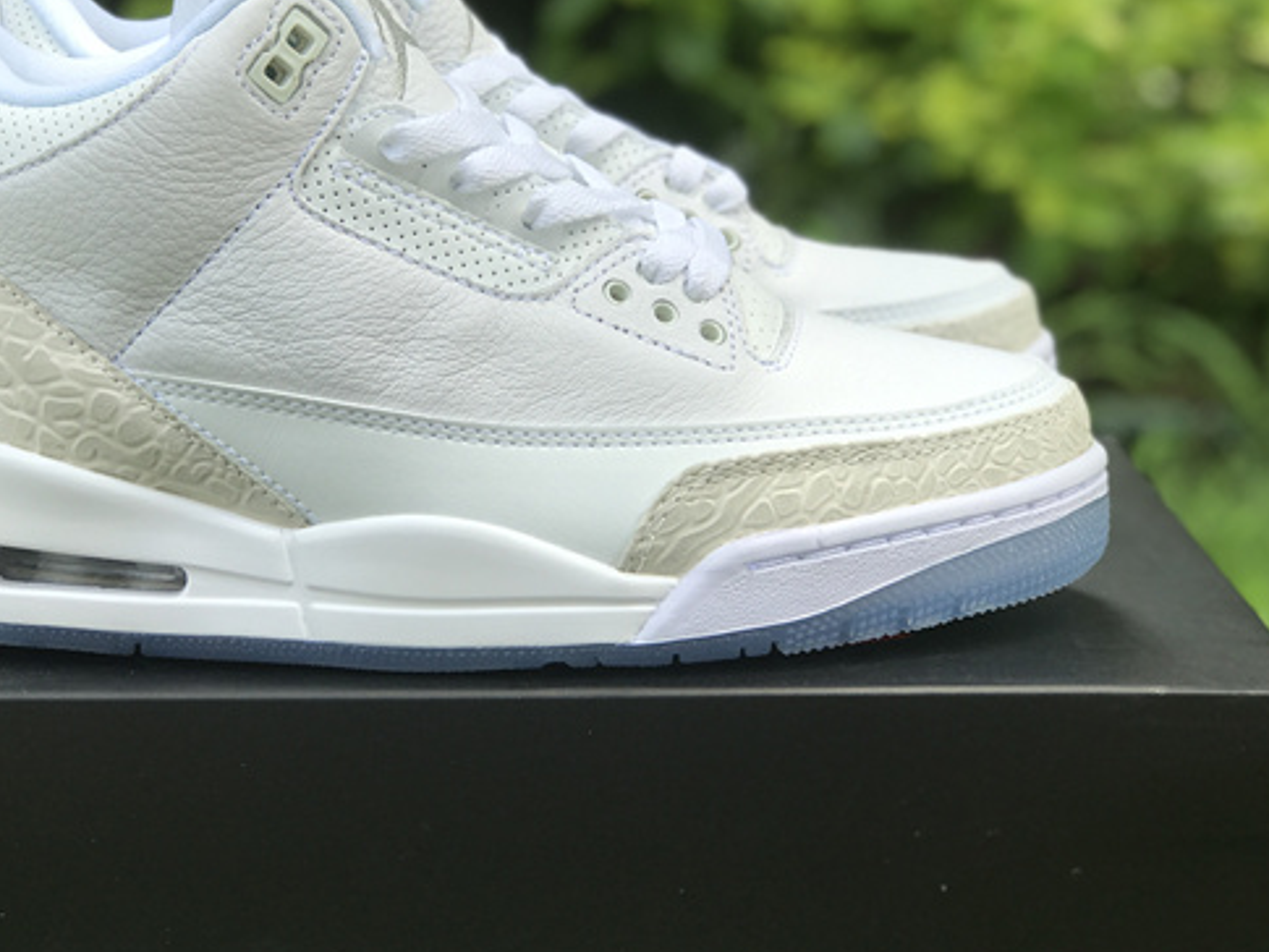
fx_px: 3190
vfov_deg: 17.0
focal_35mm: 87
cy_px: 354
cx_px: 497
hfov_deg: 22.5
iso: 20
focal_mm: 6.6
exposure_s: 1/204
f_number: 2.8
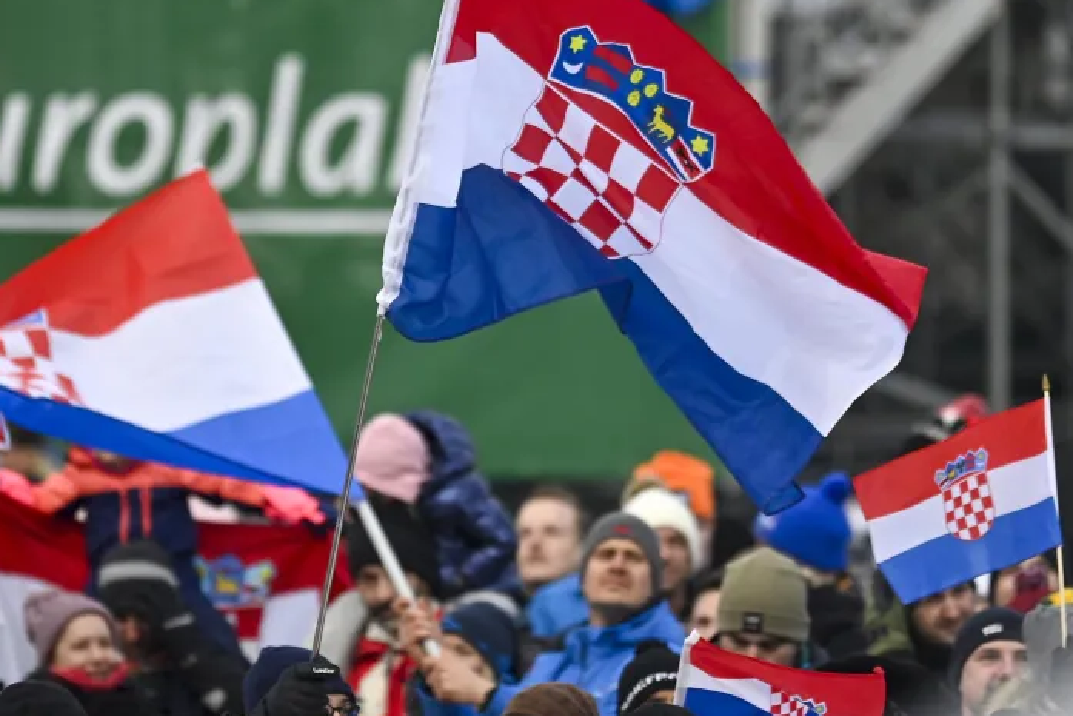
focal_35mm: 327
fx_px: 9748
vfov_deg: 4.2
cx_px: 493
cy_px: 370
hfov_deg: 6.3
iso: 200
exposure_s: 1/1600
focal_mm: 300
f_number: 2.8
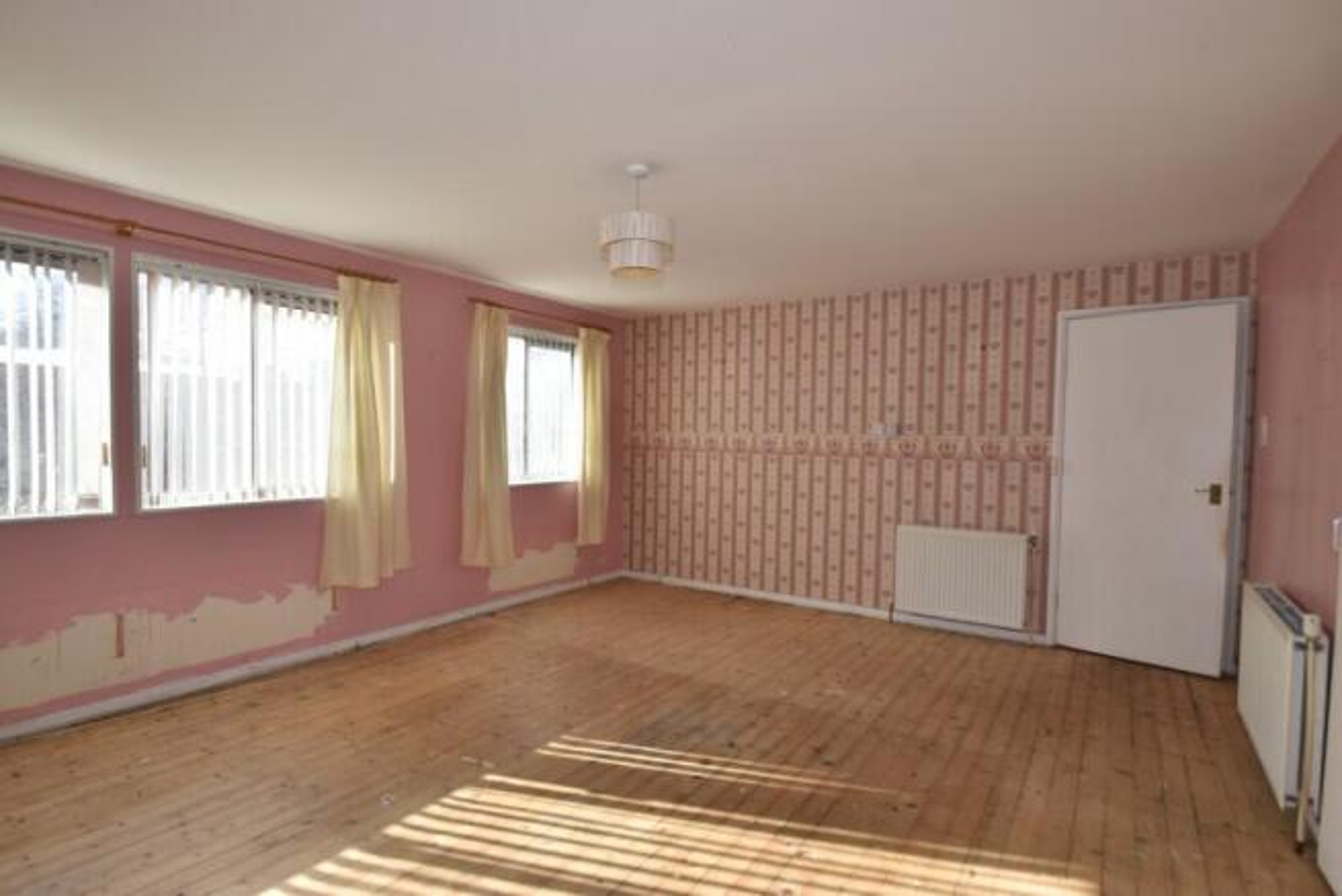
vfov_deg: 69.7
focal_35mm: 17
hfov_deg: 92.4
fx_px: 643
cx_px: 671
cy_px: 448
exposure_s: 1/160
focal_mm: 11.5
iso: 100
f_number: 5
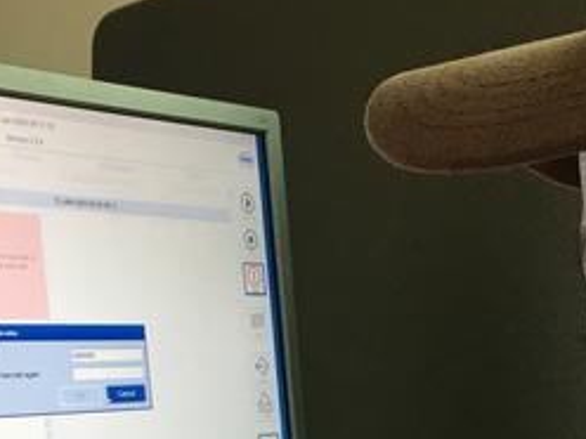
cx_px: 213
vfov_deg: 17.0
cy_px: 556
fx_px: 1388
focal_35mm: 82
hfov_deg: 23.8
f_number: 2.2
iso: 50
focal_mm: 4.15
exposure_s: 1/33
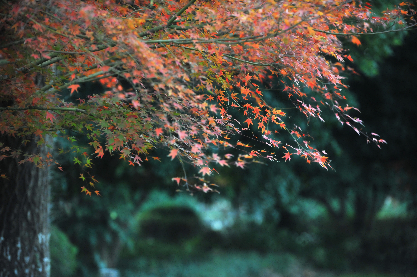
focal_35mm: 125
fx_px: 1447
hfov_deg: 16.4
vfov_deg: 11.0
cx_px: 208
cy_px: 138
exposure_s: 1/2000
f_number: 3.2
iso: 2500
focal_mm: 125
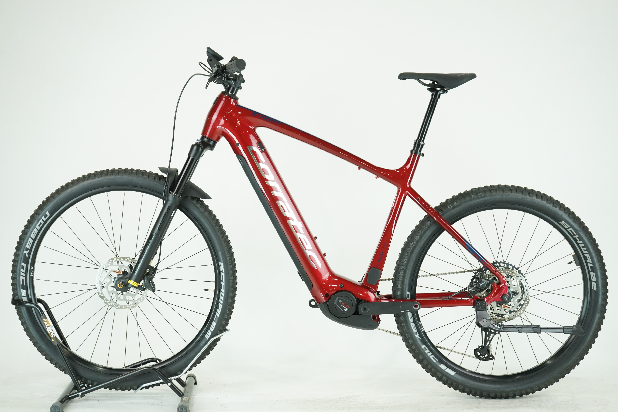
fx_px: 1030
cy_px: 206
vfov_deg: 22.6
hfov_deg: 33.4
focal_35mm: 60
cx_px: 309
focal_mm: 60
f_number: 5.6
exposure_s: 1/200
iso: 1600
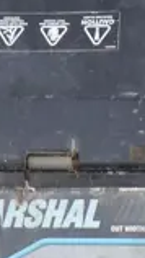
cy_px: 304
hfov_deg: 4.1
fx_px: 2021
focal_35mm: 296
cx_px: 126
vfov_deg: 7.2
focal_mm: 21
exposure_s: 1/200
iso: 200
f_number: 6.3
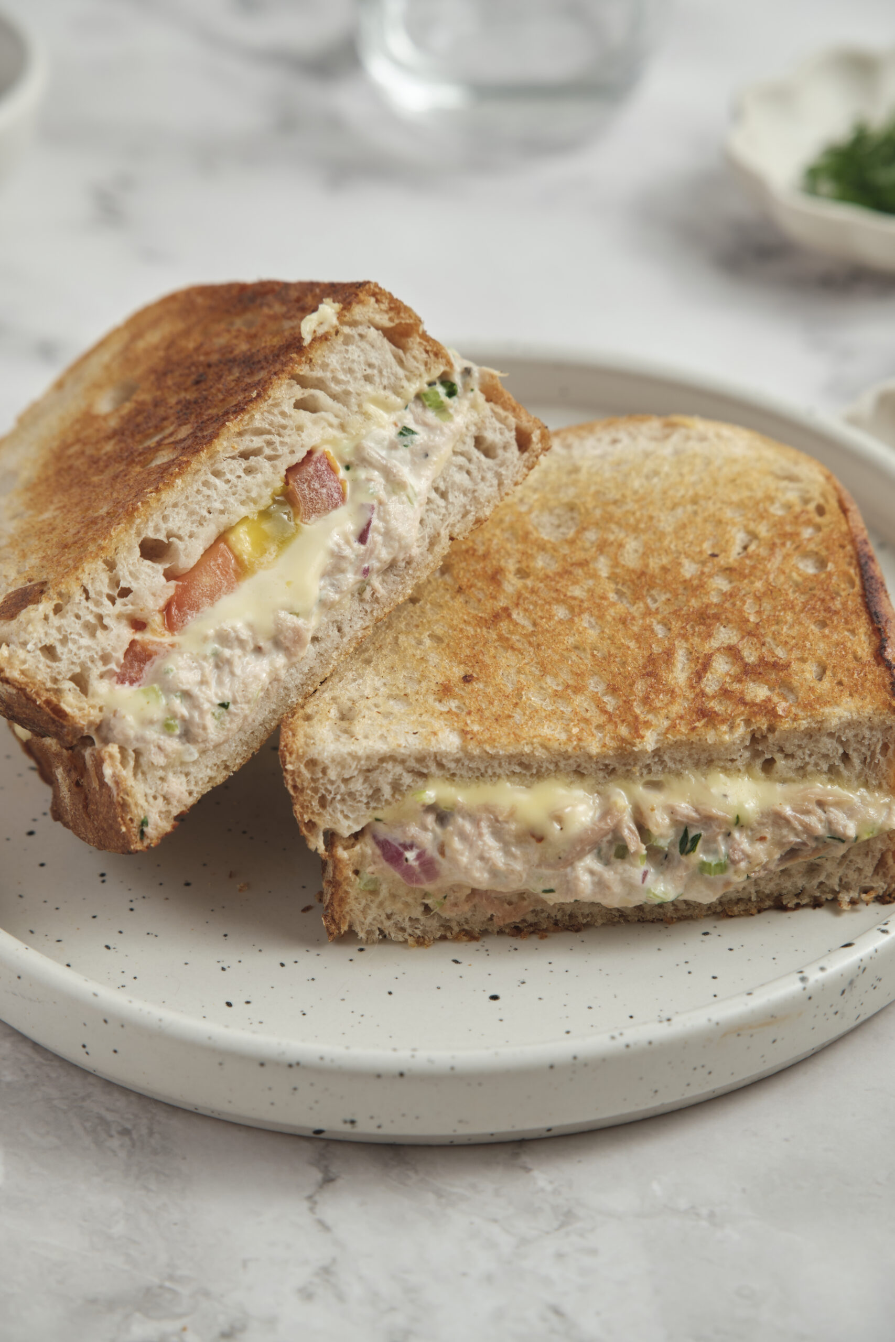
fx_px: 3915
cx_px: 448
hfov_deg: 13.0
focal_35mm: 105
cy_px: 671
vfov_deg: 19.5
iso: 160
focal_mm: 70
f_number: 5.6
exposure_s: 1/250
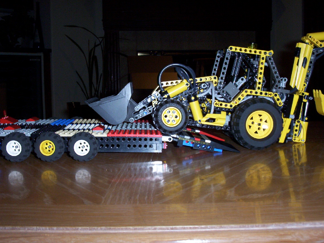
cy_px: 122
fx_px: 365
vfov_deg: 36.8
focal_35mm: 39
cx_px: 162
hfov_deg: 47.9
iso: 140
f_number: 4.5
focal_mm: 6
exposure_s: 1/30
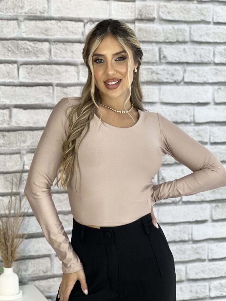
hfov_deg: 19.1
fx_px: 670
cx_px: 113
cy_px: 150
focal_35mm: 77
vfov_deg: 25.3
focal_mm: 9
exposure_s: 1/120
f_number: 2.8
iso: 100
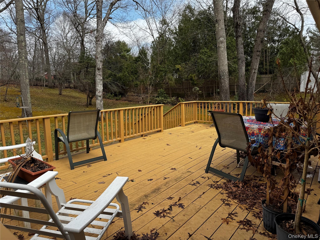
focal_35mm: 24
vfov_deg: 56.8
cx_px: 160
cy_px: 120
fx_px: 222
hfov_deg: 71.6
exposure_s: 1/2604
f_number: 1.78
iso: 80
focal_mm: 6.76
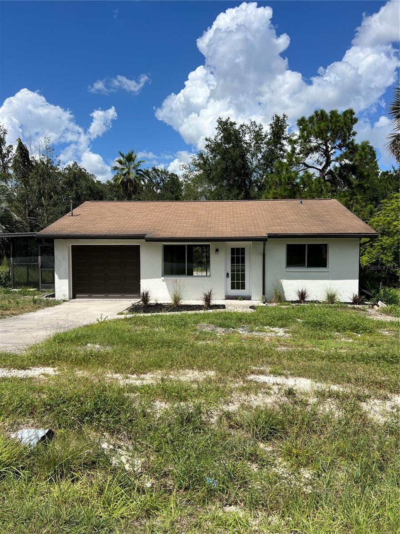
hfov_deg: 53.1
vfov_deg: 67.3
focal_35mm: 26
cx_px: 200
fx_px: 401
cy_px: 267
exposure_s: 1/5882
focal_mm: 5.7
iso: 50
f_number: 1.5
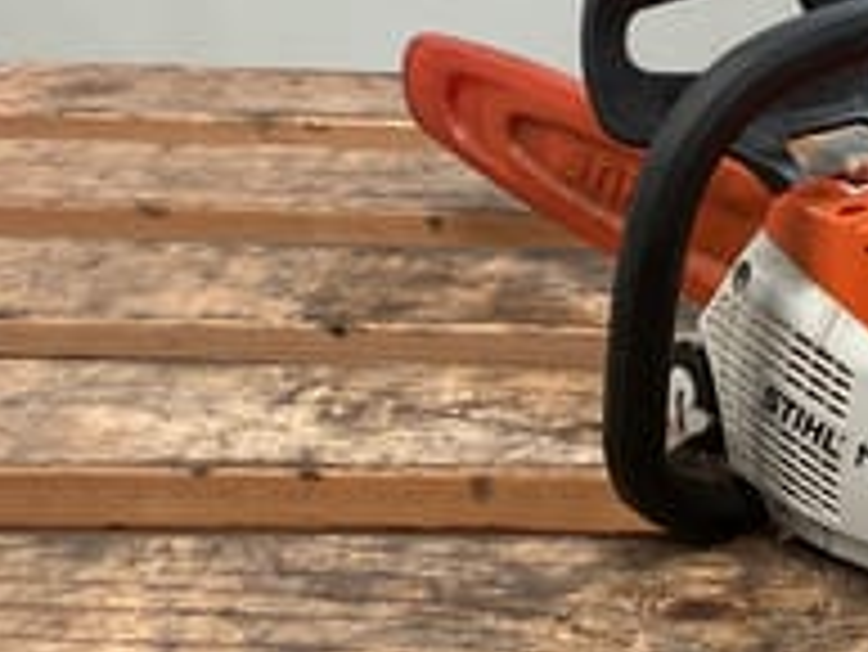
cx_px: 899
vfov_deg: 19.6
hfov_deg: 24.6
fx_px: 1882
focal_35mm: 75
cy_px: 443
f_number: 1.8
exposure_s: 1/60
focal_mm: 3
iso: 125
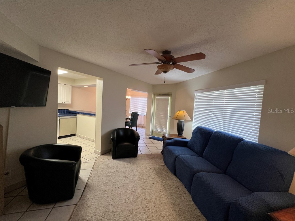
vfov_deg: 89.9
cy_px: 110
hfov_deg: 106.2
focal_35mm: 13
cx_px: 148
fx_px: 111
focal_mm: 1.57
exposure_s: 1/60
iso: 200
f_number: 1.8
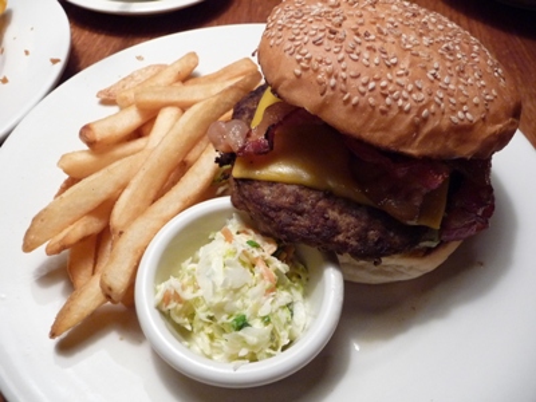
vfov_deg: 49.7
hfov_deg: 63.4
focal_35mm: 28
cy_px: 201
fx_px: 434
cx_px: 268
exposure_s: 1/20
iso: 400
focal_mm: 4.7
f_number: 3.3
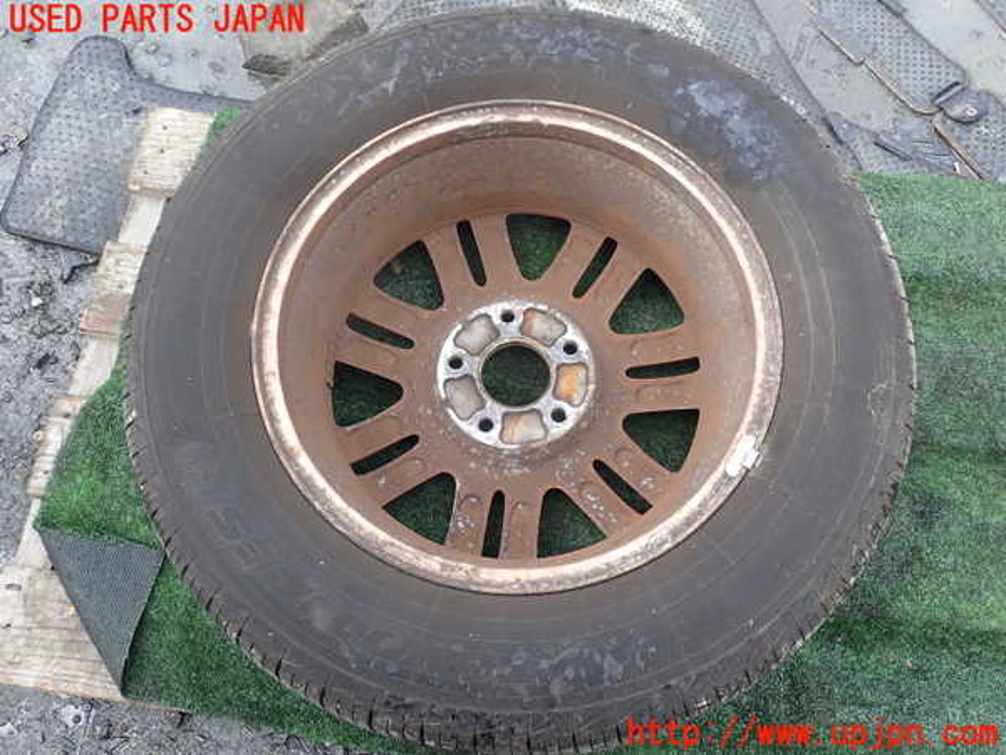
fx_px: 872
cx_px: 503
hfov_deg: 60.0
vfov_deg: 46.8
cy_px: 378
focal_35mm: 30
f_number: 3.2
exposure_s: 1/200
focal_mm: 5.4
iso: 100
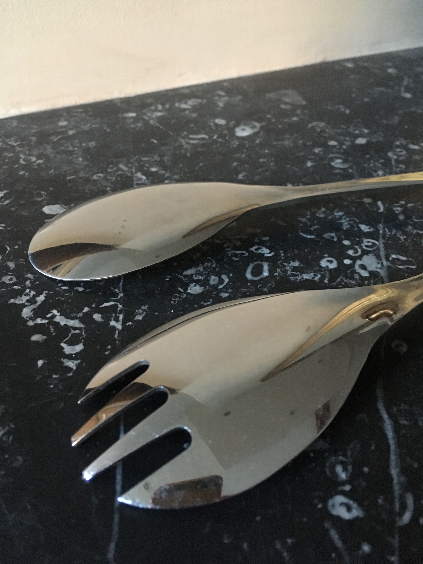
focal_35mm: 29
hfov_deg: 48.2
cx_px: 212
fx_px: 472
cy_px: 282
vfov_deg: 61.7
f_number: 2.2
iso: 250
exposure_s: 1/17
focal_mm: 4.15
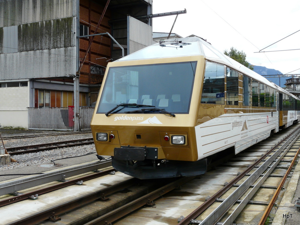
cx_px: 150
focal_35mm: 39
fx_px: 338
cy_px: 112
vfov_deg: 36.8
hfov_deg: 47.9
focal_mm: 6.4
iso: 100
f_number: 5
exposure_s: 1/200
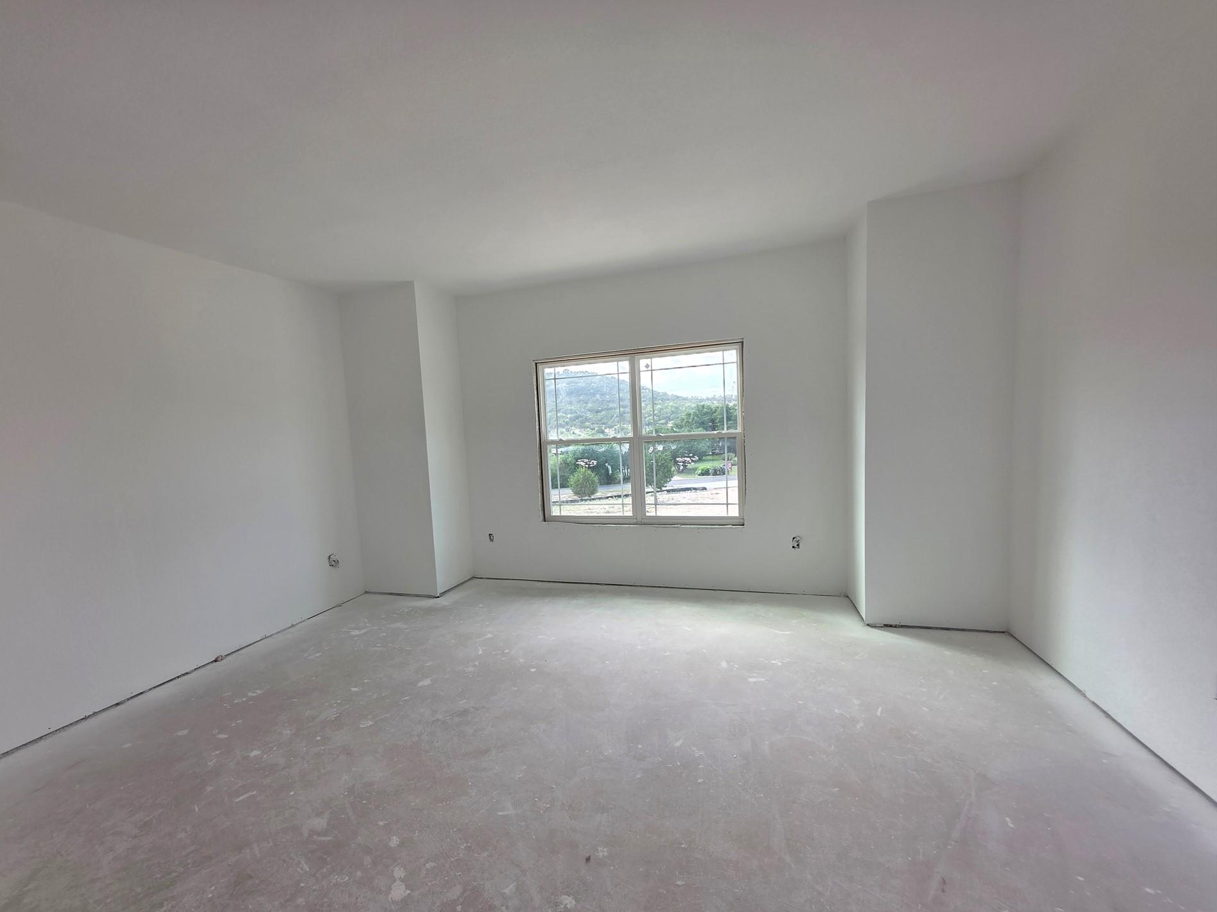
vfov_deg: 85.6
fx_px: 492
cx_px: 564
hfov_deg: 101.9
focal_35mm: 14
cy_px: 481
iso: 32
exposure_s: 1/120
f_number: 1.9
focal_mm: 2.2
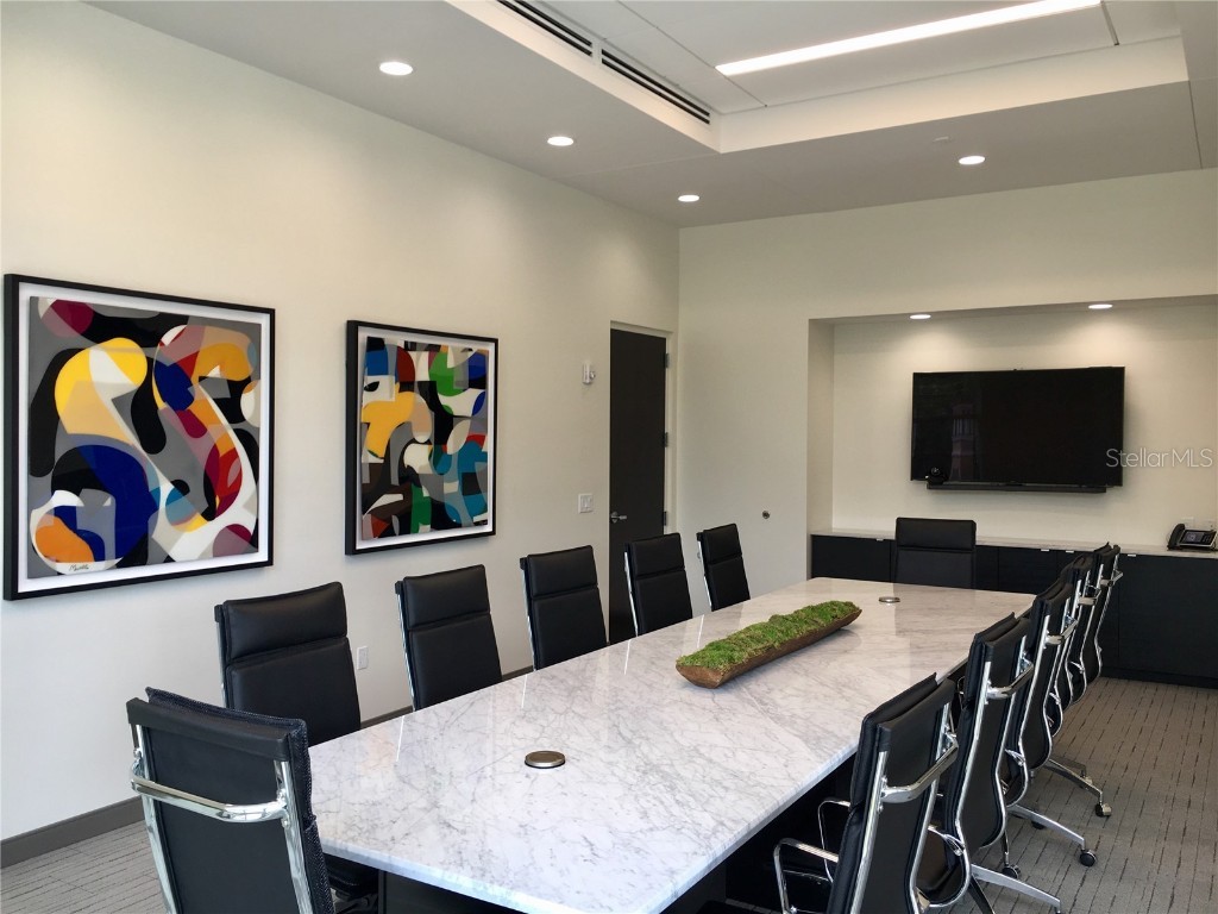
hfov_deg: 61.7
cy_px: 457
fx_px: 1020
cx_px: 609
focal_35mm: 29
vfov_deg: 48.2
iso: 25
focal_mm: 4.15
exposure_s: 1/60
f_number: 2.2
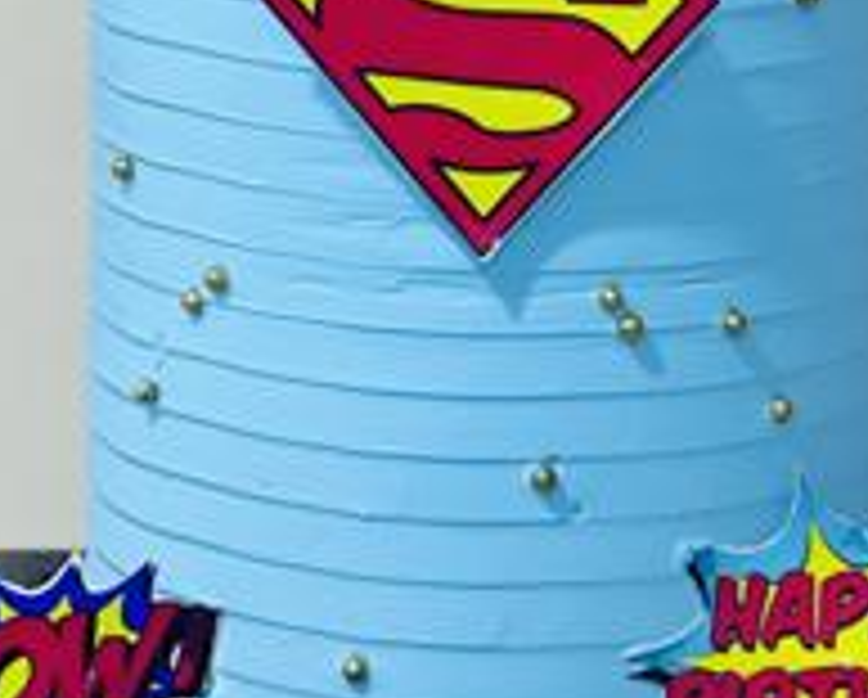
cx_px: 616
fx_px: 4991
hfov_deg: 9.9
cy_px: -410
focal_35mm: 194
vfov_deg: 7.8
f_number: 2.2
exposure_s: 1/50
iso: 160
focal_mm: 7.5
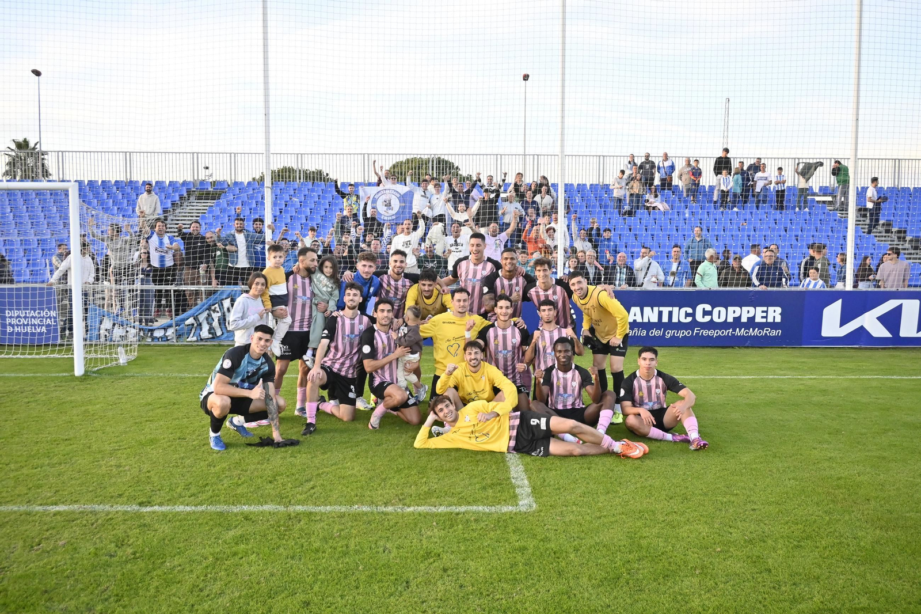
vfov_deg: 42.6
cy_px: 307
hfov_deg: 60.7
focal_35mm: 31
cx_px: 460
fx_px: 786
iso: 1600
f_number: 5
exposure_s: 1/320
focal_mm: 20.5
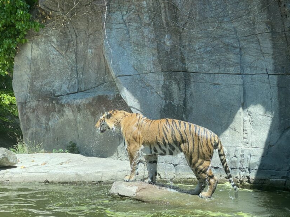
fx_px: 544
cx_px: 117
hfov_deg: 29.8
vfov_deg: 22.5
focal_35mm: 65
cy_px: 135
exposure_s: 1/191
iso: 20
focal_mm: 6
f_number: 2
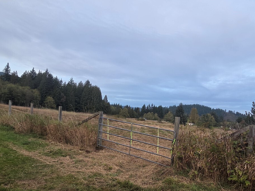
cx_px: 152
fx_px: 169
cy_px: 126
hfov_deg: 73.2
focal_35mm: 23
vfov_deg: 57.7
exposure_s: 1/120
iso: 50
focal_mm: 2.2
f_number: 2.2
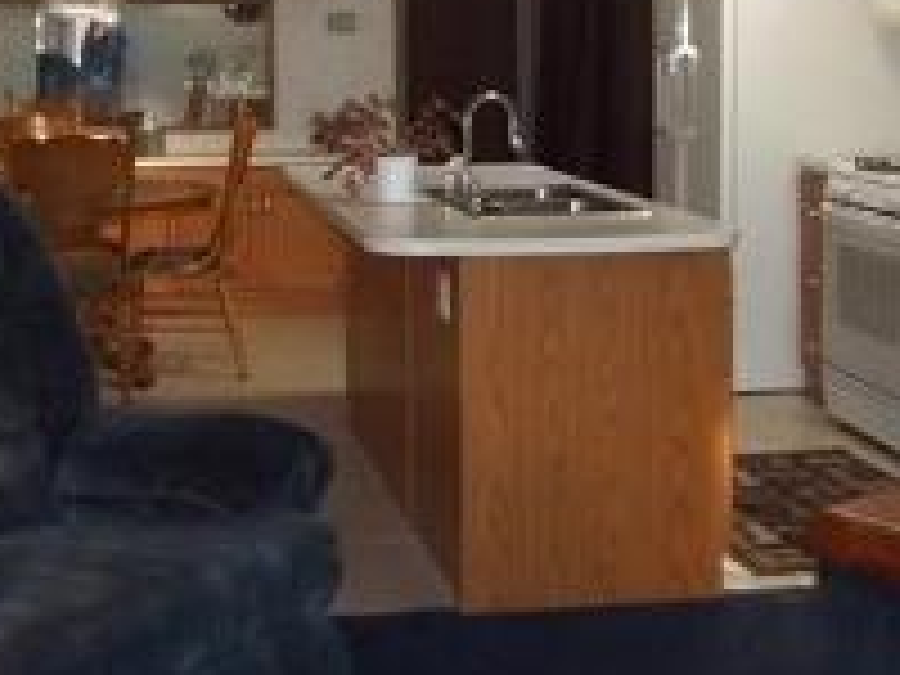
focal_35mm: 66
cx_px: 436
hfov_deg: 29.4
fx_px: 1716
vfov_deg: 21.6
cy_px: 32
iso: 400
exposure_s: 1/30
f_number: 3.3
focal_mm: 5.9
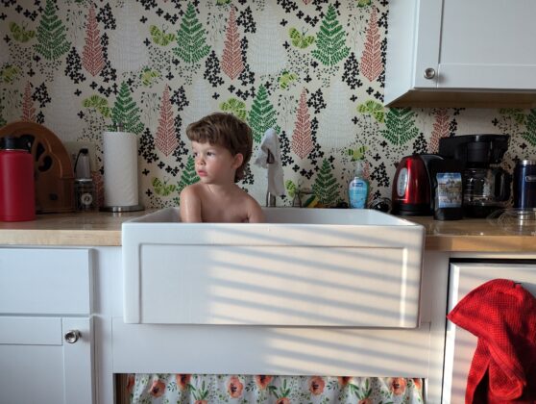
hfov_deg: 71.5
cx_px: 268
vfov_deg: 56.9
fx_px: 372
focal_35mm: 24
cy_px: 202
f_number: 1.85
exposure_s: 1/88
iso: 551
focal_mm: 6.81
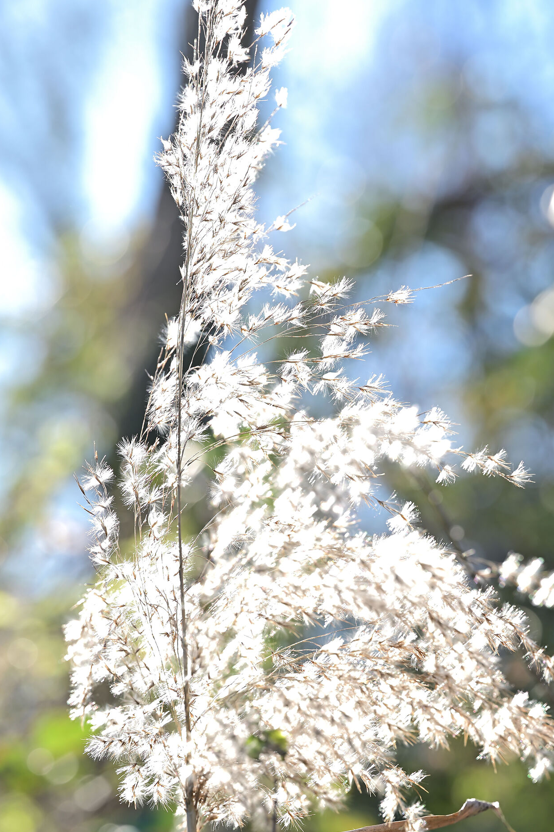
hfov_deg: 10.1
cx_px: 297
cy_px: 464
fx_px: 3121
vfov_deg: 15.2
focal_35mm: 135
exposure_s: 1/160
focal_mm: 105
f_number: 4.5
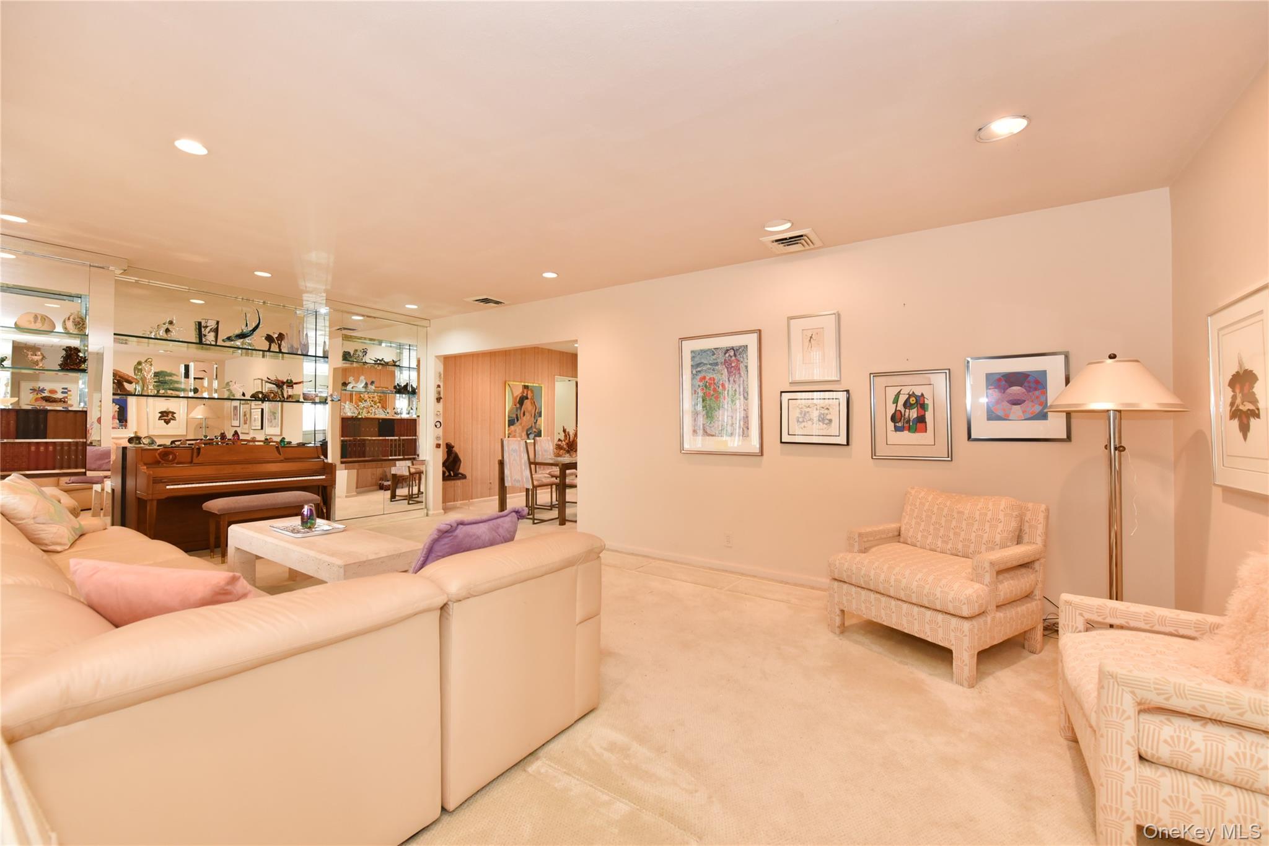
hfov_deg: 104.2
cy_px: 423
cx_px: 634
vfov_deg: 81.2
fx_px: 494
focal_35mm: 14
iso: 1600
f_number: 6.3
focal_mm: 14
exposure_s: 1/30
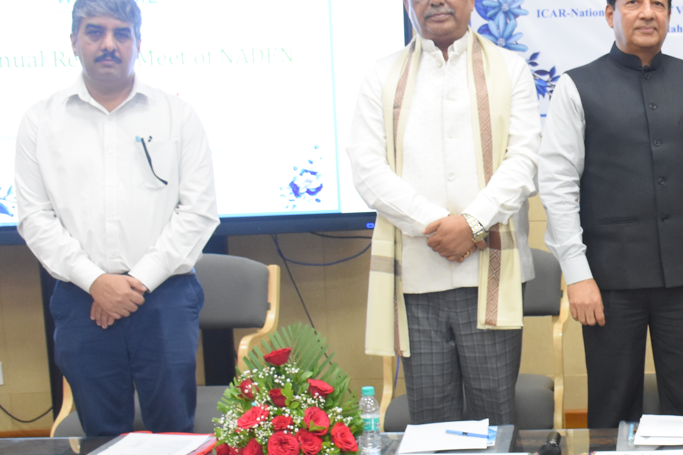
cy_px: 235
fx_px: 1328
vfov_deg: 19.5
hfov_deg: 27.0
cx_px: 701
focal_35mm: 70
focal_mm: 22
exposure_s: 1/60
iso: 1600
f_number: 4
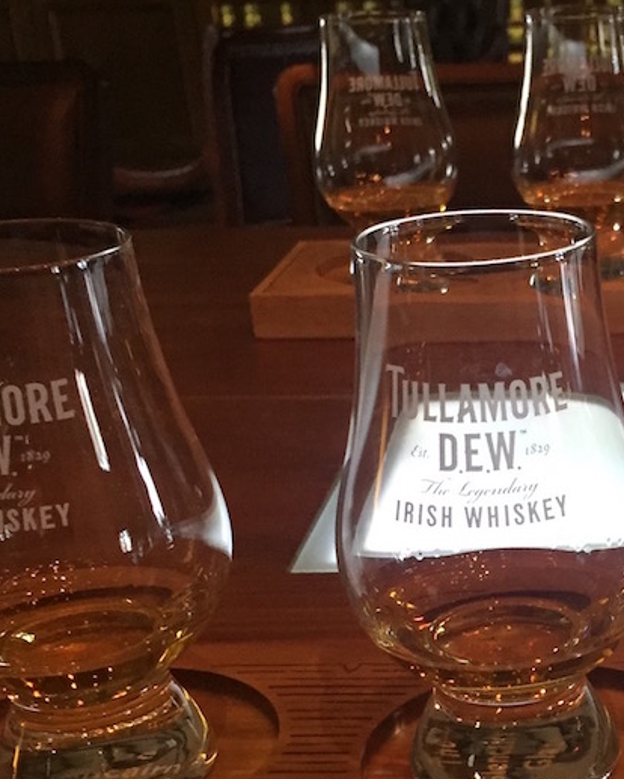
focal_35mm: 67
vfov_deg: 27.7
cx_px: 638
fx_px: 1546
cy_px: 624
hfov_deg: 21.9
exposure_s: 1/33
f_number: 2.2
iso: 250
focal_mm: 4.15
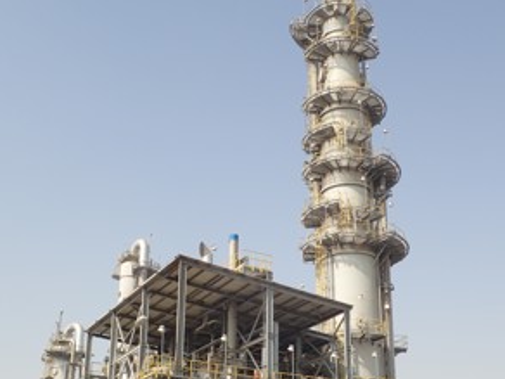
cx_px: 258
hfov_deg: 36.8
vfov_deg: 27.6
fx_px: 759
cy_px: 289
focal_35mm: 52
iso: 100
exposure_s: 1/800
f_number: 3.5
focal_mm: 6.86
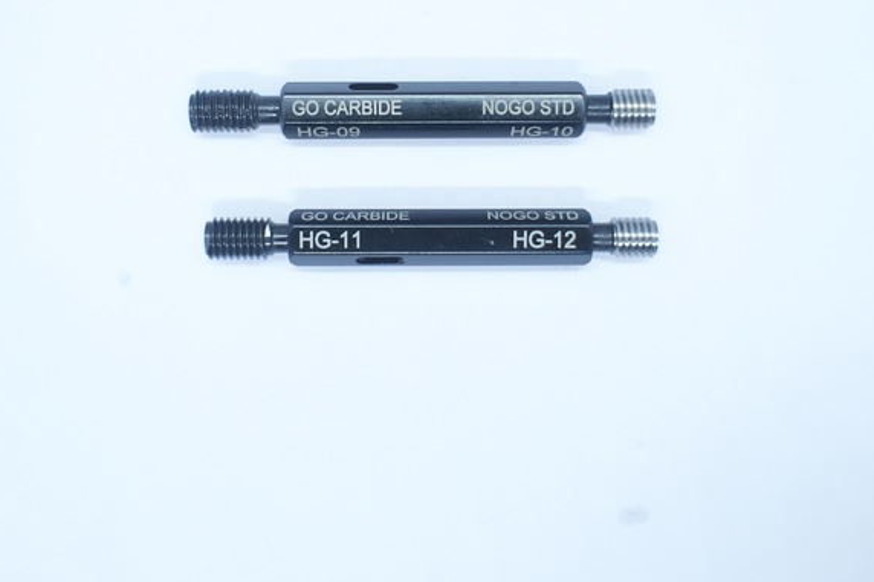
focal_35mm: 42
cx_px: 439
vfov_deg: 31.4
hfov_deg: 46.4
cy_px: 154
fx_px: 1019
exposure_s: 1/60
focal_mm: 16
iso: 320
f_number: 3.5
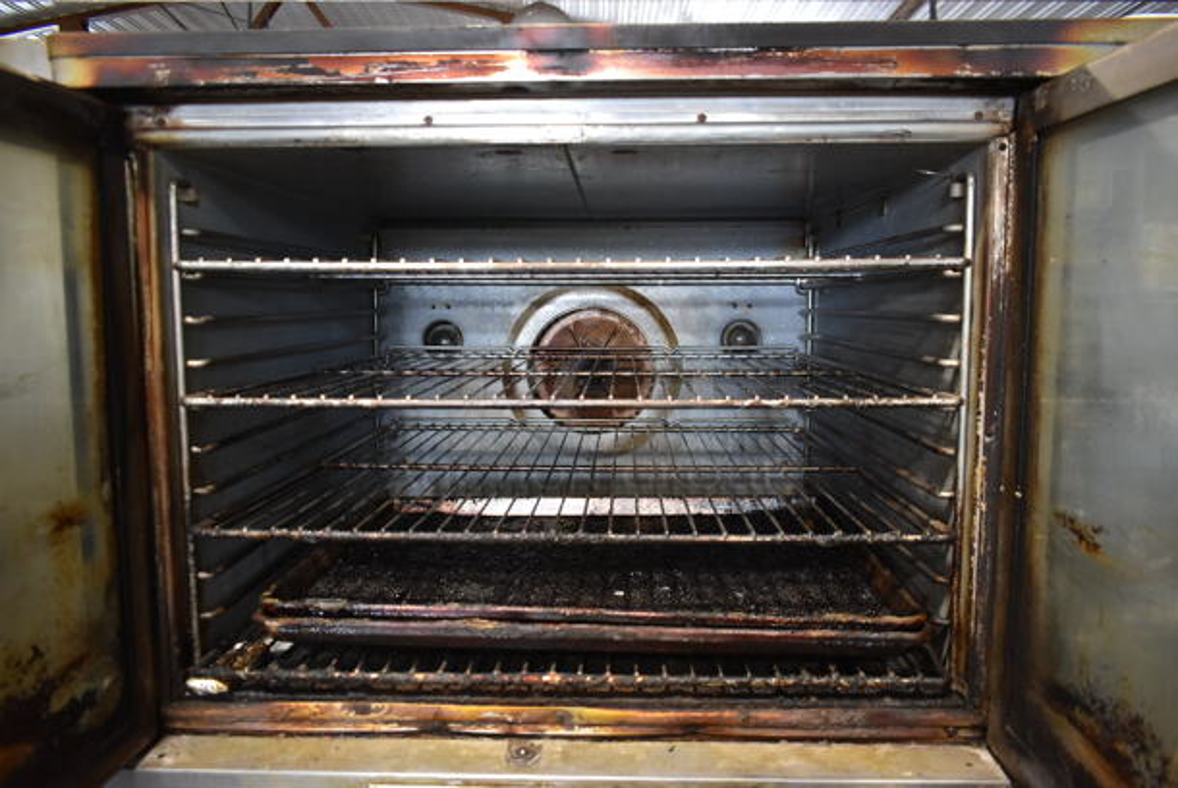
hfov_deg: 67.3
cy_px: 394
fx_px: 884
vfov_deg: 48.0
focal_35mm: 27
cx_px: 589
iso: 900
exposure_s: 1/30
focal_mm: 18
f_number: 3.5
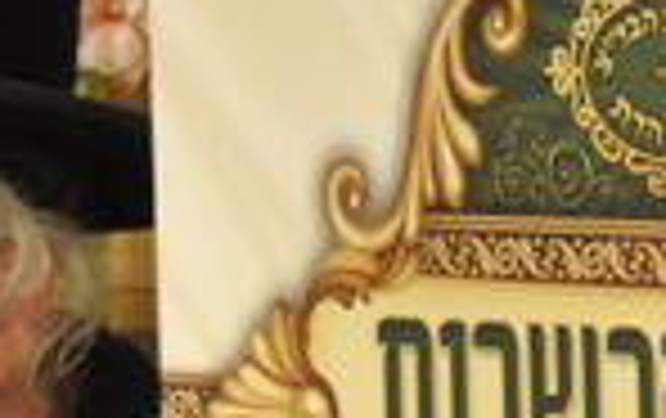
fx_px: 13052
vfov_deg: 1.8
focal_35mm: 718
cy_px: -315
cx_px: 1354
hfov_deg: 2.9
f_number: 5.6
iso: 1000
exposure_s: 1/40
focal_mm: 68
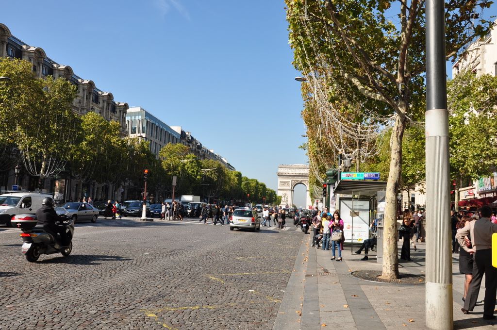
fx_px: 434
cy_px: 165
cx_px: 248
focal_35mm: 32
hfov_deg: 59.6
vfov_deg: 41.6
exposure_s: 1/200
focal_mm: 21
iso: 200
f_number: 10
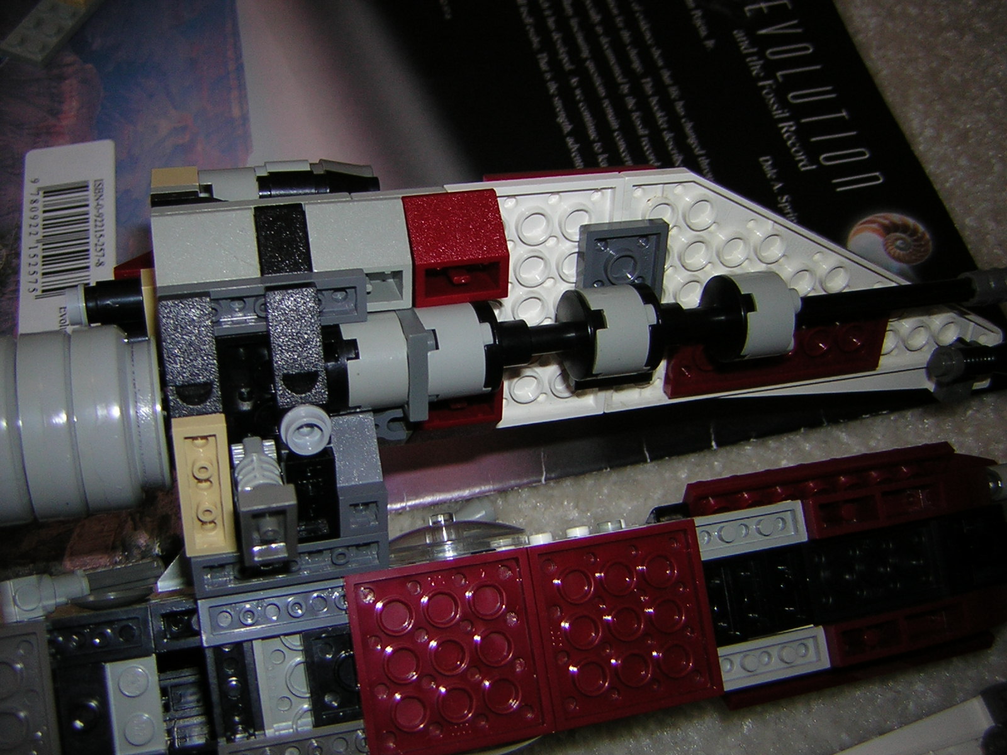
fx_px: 1047
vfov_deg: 39.7
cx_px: 504
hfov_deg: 51.4
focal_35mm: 36
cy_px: 378
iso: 50
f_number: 2.6
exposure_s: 1/60.1
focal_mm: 4.7
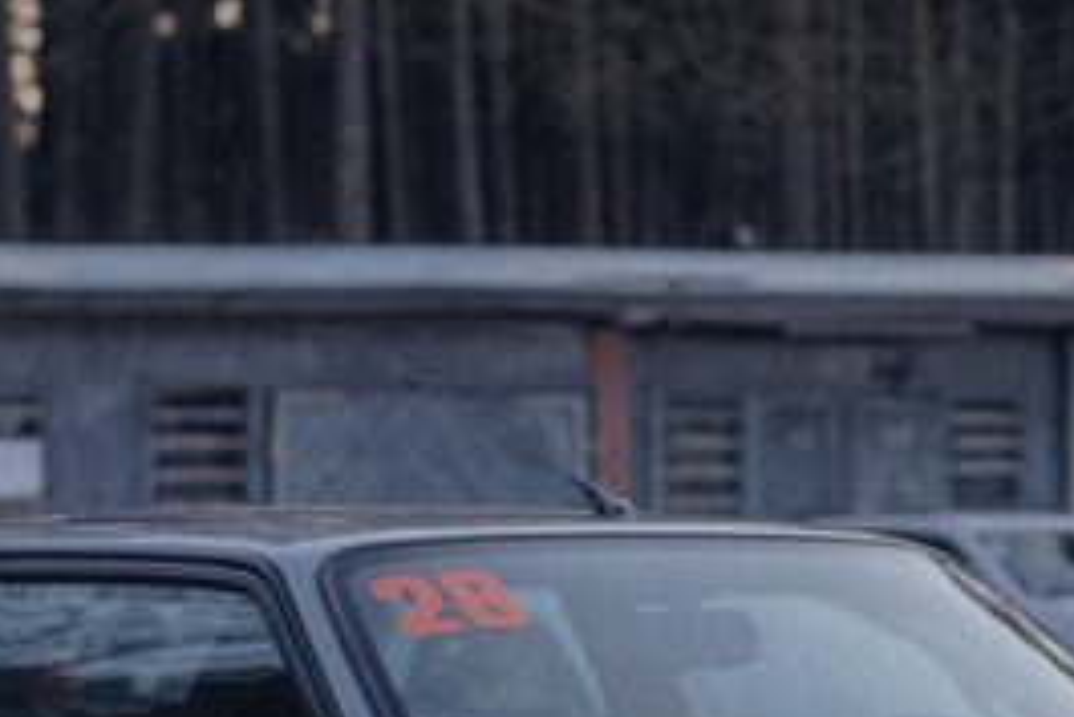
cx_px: 961
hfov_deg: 10.6
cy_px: 733
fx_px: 5761
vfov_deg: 7.1
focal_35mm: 193
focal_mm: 50
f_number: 2.8
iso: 400
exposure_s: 1/800
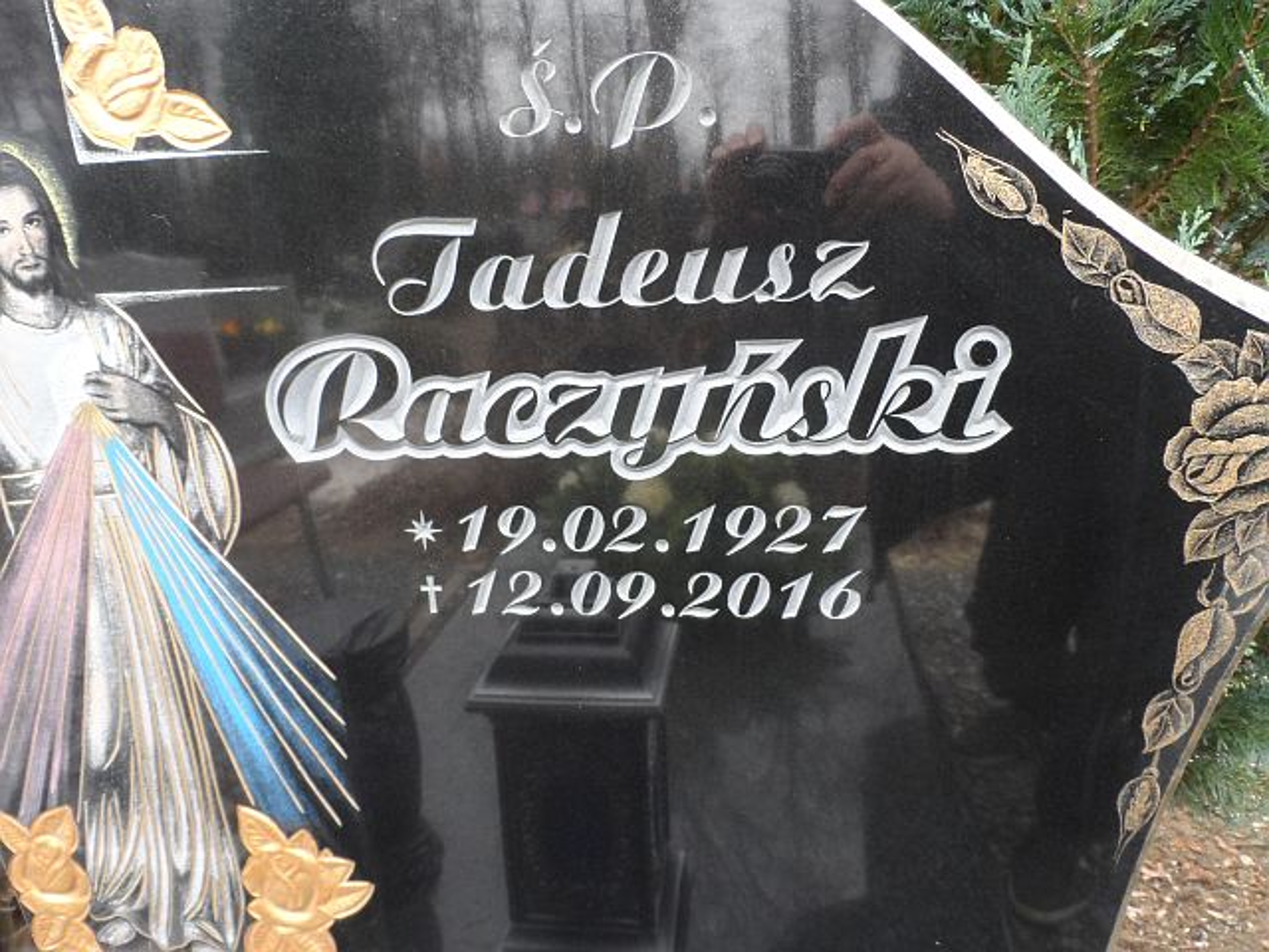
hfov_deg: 71.6
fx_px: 880
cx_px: 634
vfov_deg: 56.8
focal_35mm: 24
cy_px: 476
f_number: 3.2
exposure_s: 1/30
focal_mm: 4
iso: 200
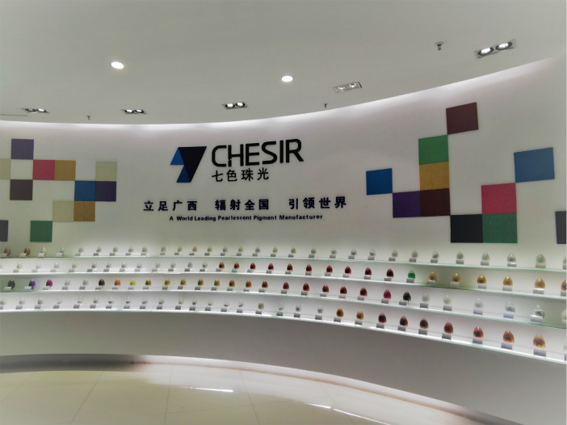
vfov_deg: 78.1
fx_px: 262
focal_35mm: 16
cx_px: 284
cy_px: 212
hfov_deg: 94.5
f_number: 2.2
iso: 80
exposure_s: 1/100
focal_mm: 2.26
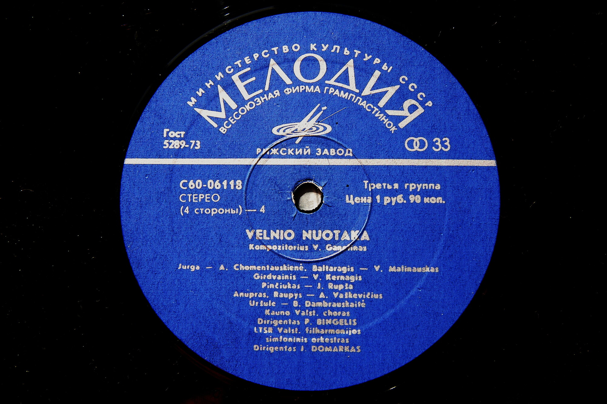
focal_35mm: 52
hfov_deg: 37.9
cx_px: 304
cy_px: 202
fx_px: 884
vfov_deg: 25.7
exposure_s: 1/250
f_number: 8
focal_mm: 35
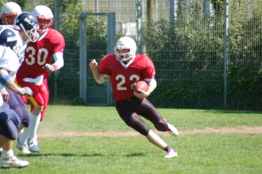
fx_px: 2614
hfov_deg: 5.7
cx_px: 131
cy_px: 87
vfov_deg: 3.8
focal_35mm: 360
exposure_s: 1/640
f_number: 5.3
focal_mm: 240
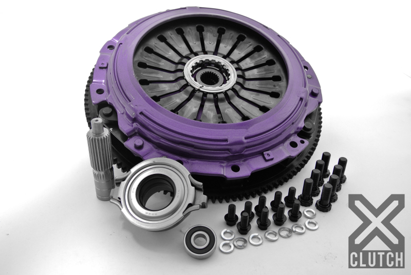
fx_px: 412
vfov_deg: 37.0
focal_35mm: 36
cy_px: 138
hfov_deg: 53.1
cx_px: 206
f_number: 4
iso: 100
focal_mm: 13.6
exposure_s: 1/5
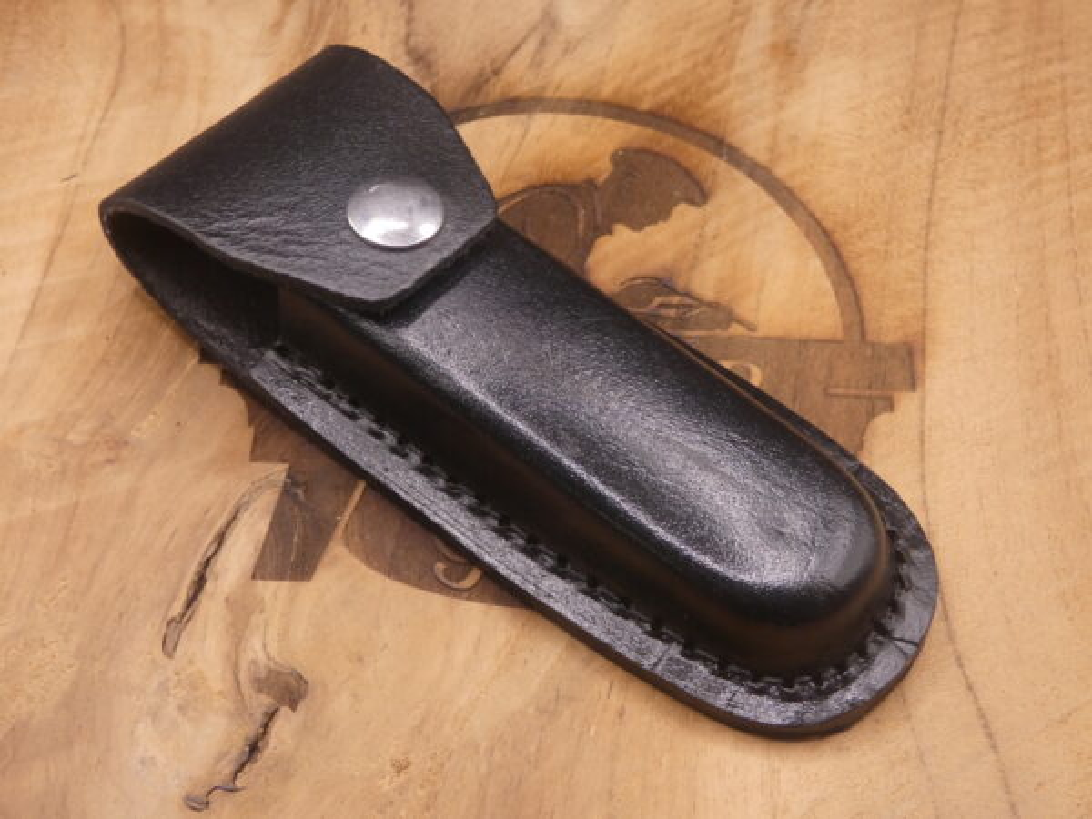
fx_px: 1577
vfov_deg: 29.1
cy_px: 410
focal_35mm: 50
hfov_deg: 38.2
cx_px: 546
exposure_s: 1/80
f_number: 3.9
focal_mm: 9
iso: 400
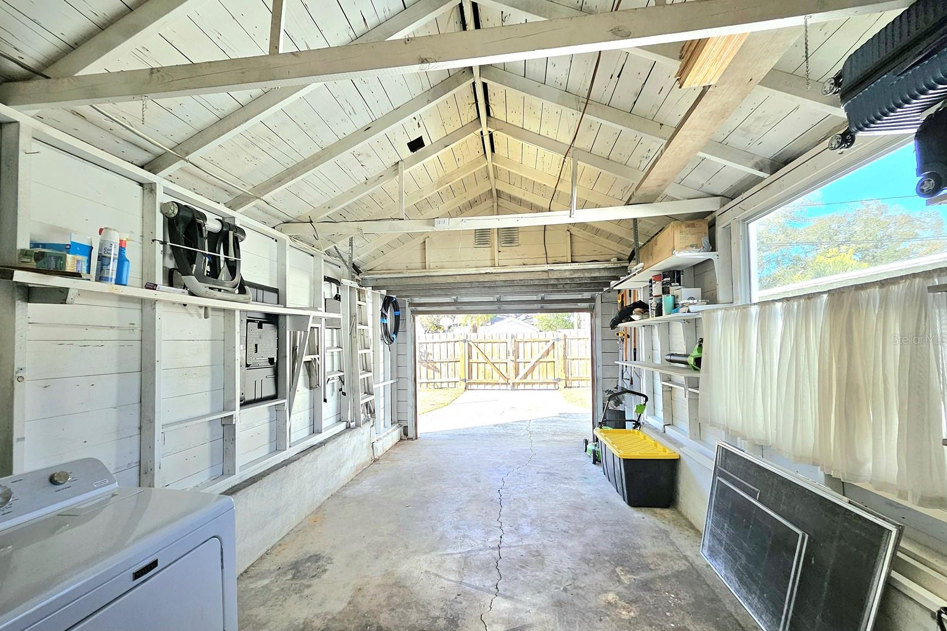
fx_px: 368
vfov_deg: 81.1
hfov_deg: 104.2
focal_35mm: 14
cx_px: 459
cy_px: 339
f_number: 2.2
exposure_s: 1/120
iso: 32
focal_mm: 1.74
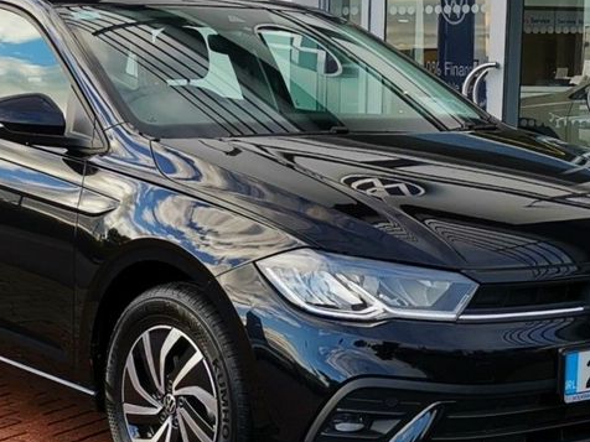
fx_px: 580
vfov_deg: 41.7
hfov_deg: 53.8
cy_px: 243
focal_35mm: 34
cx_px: 253
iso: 50
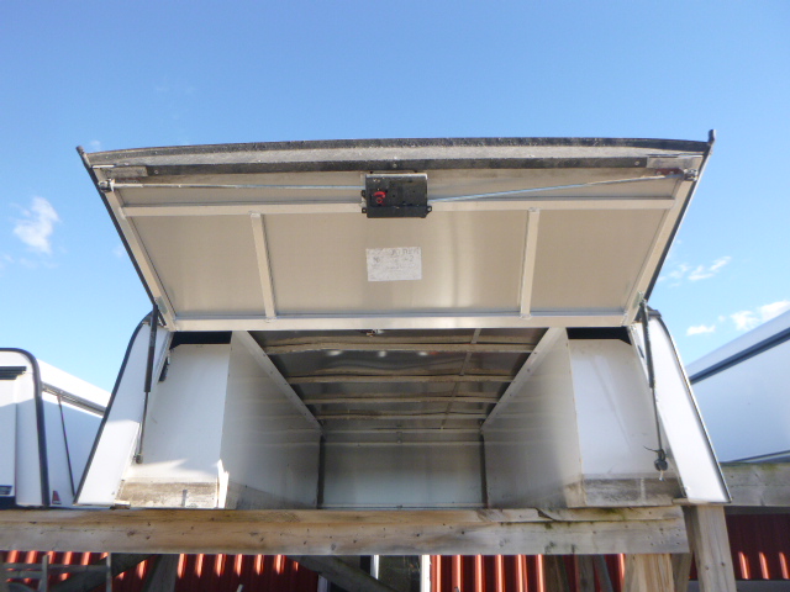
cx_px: 395
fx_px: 571
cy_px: 296
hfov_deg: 69.4
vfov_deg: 54.9
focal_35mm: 25
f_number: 3.9
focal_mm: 4.5
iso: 100
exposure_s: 1/160
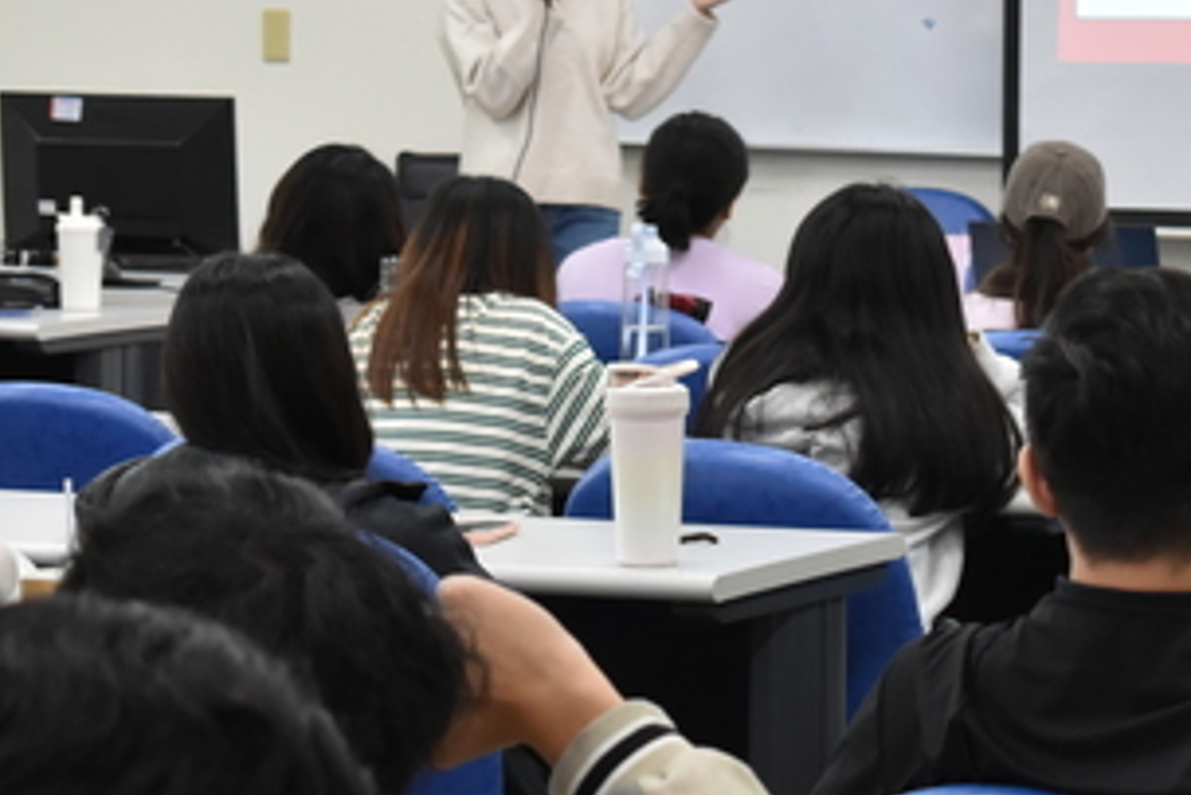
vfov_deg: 7.2
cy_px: 72
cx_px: 846
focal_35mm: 190
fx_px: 6294
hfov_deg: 10.8
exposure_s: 1/80
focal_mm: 55
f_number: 5.6
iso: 1250
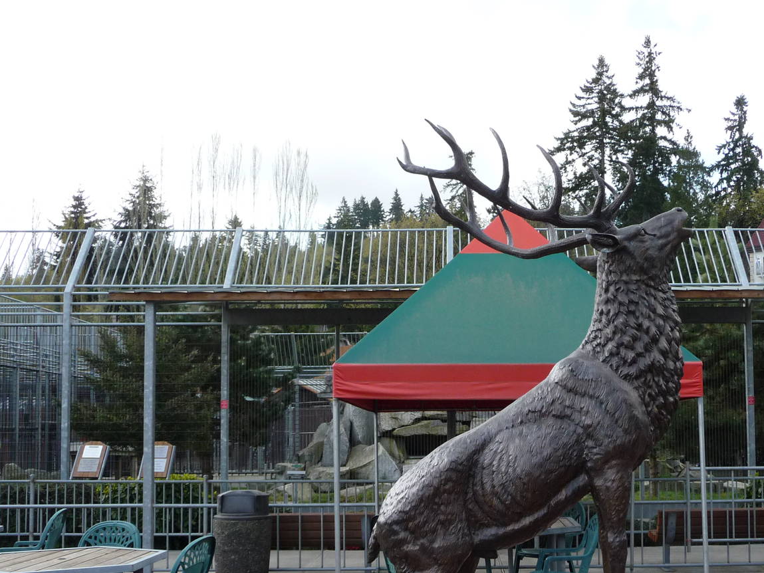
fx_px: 861
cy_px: 398
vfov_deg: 36.3
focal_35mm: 39
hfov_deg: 47.5
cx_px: 473
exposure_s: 1/500
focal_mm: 4.7
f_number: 3.3
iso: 160
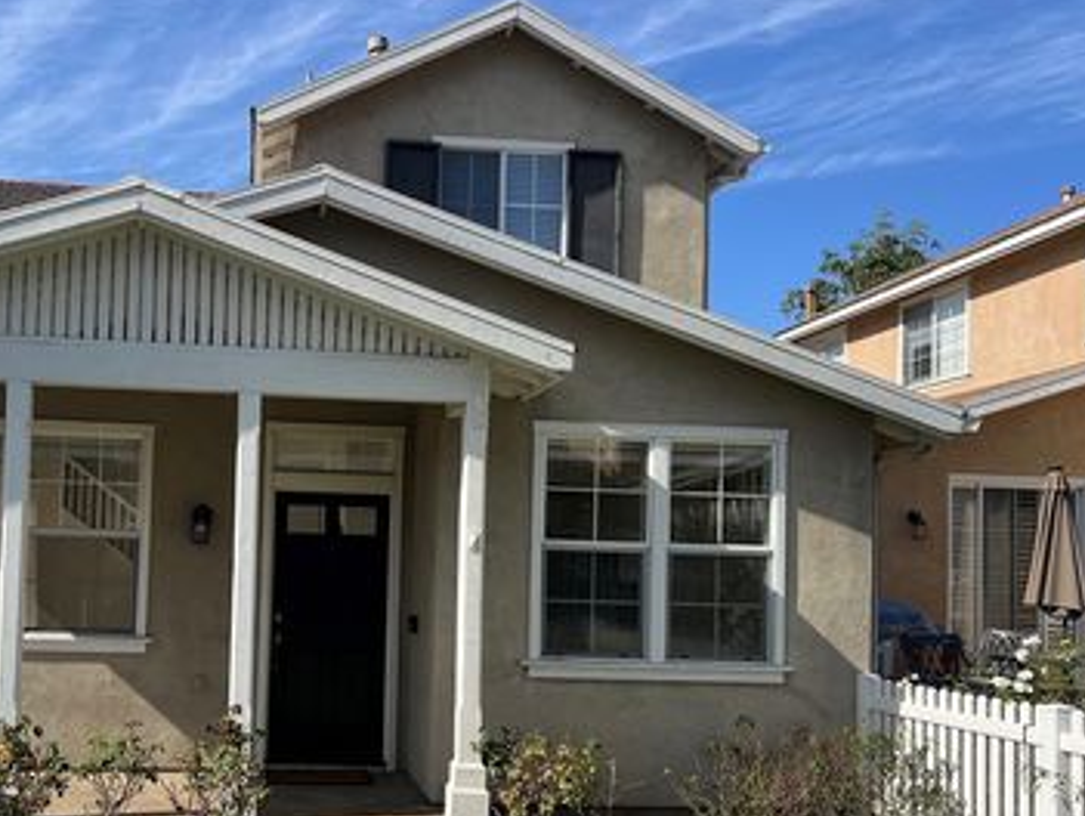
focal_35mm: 37
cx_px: 349
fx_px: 1161
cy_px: 512
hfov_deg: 49.1
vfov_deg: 38.5
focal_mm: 5.7
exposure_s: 1/3356
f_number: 1.5
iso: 50
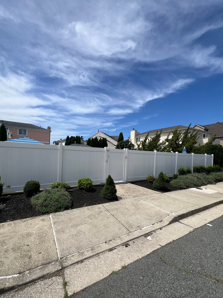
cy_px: 153
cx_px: 108
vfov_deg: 102.0
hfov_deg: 85.7
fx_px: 120
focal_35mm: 14
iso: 32
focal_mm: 1.57
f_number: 1.8
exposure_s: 1/2660
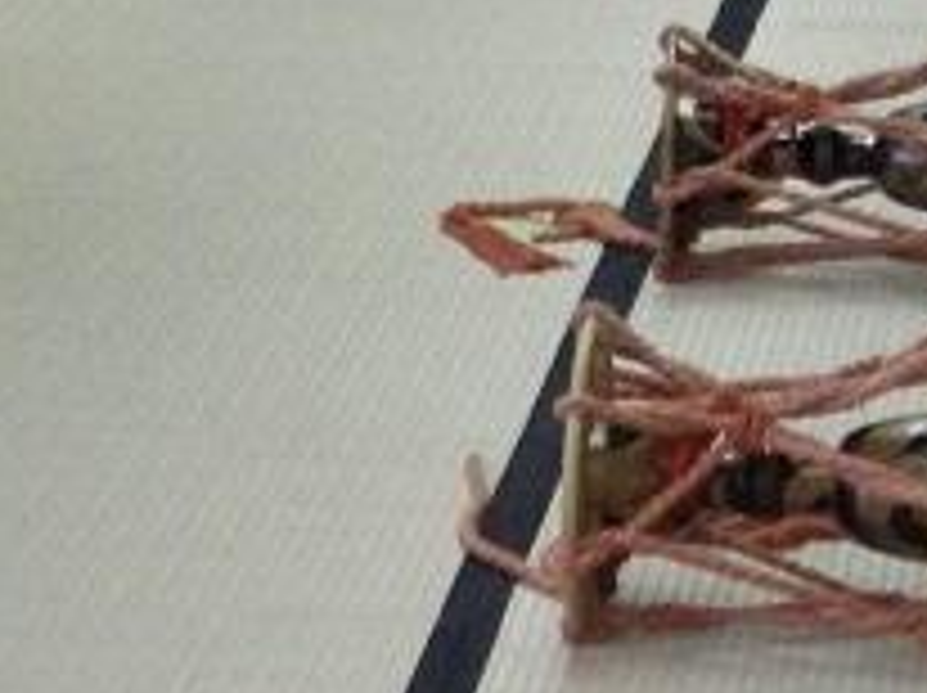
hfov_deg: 8.2
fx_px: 6500
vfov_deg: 5.9
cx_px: 616
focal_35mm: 243
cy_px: -842
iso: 800
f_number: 3.8
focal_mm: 9
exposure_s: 1/60
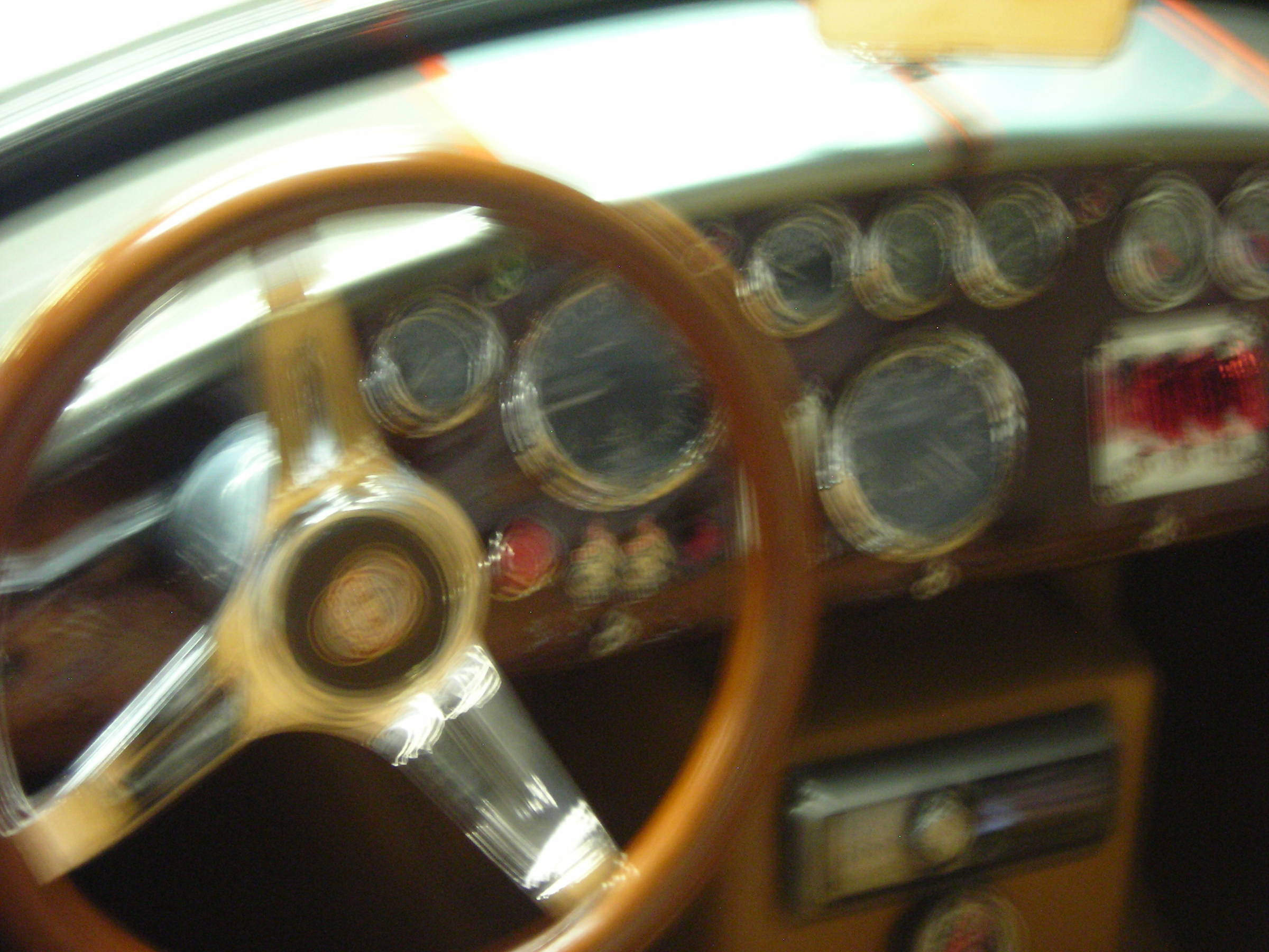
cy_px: 476
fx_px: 2823
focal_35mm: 77
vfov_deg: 19.1
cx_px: 634
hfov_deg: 25.3
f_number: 4.2
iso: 200
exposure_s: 1.81
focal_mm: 12.7
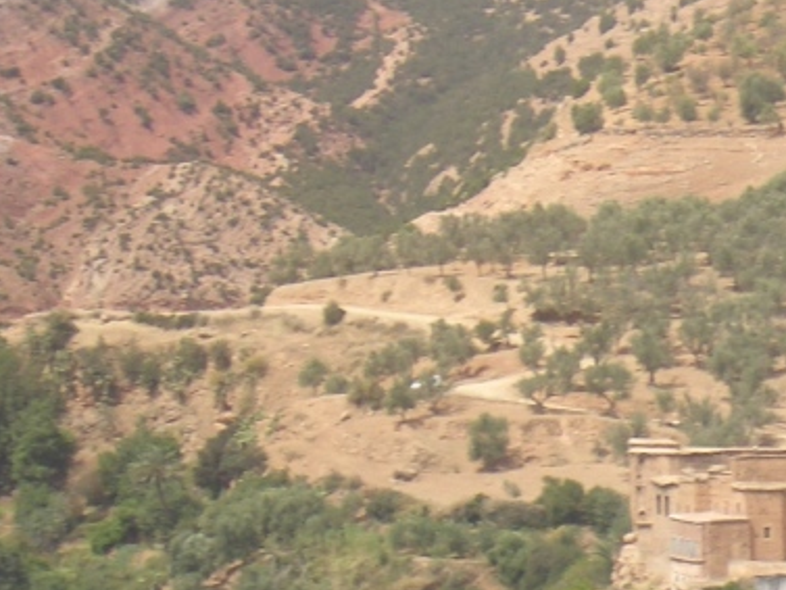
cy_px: 304
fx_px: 6473
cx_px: 1032
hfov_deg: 6.9
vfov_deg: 5.2
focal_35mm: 285
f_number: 4.8
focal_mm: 17.4
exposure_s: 1/250
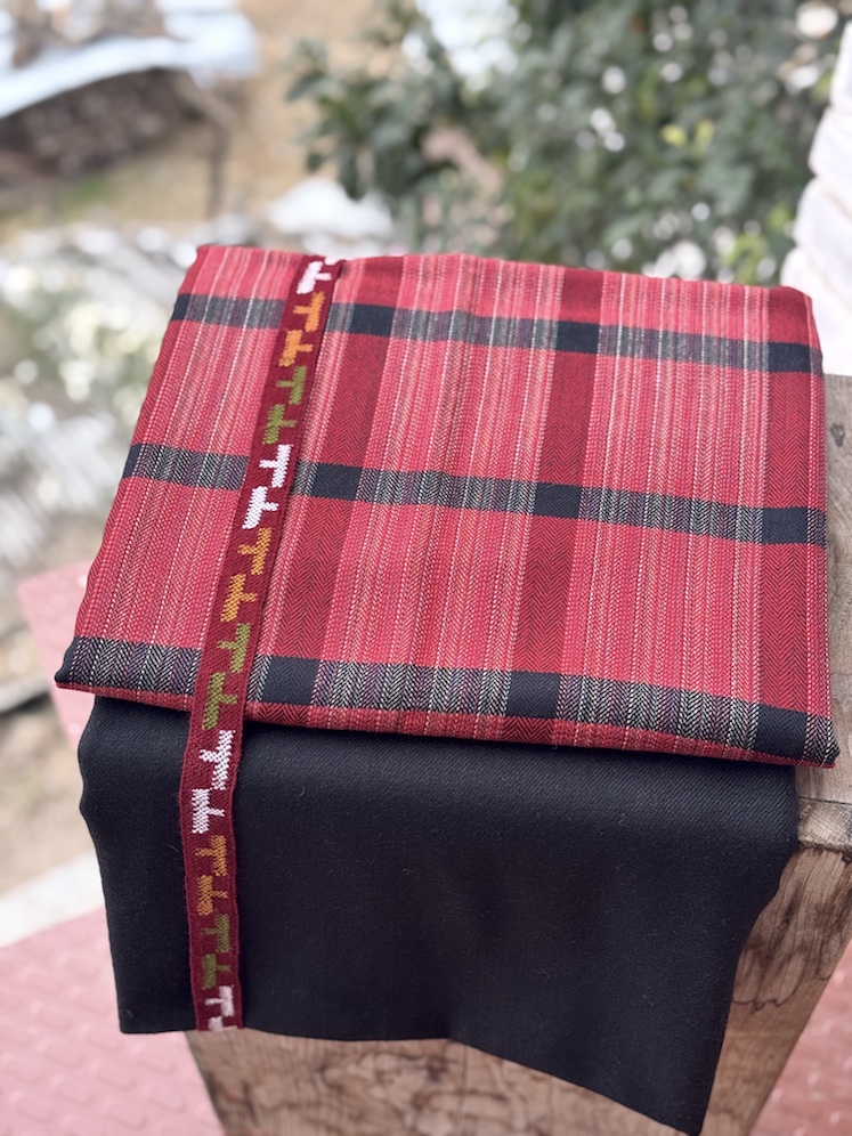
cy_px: 568
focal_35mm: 48
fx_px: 1575
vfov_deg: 39.7
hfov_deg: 30.3
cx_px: 426
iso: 64
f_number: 1.78
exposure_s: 1/317
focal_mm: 6.76
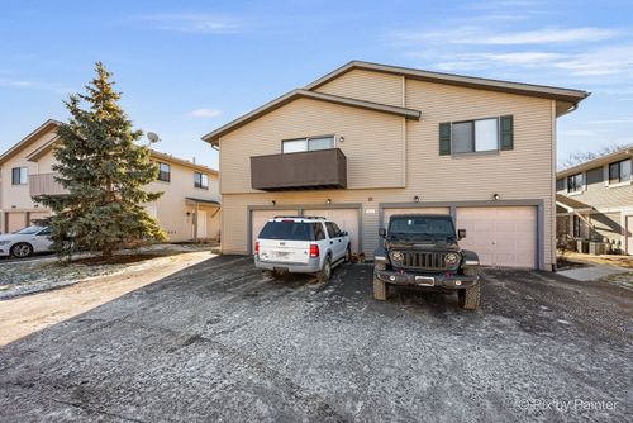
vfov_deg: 81.3
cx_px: 316
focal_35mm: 14
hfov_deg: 104.2
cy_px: 212
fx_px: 246
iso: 320
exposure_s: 1/400
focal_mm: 14
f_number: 7.1
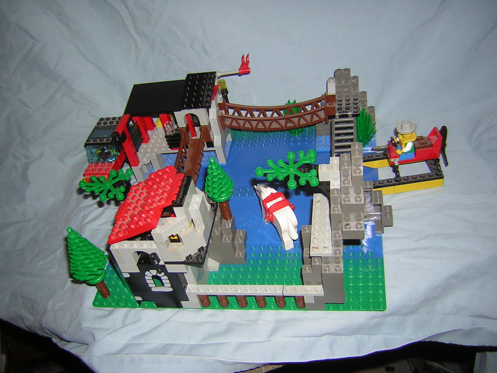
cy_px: 186
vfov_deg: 39.7
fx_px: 517
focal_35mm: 36
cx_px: 248
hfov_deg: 51.4
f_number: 2.6
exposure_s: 1/60.1
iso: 50
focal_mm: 4.7
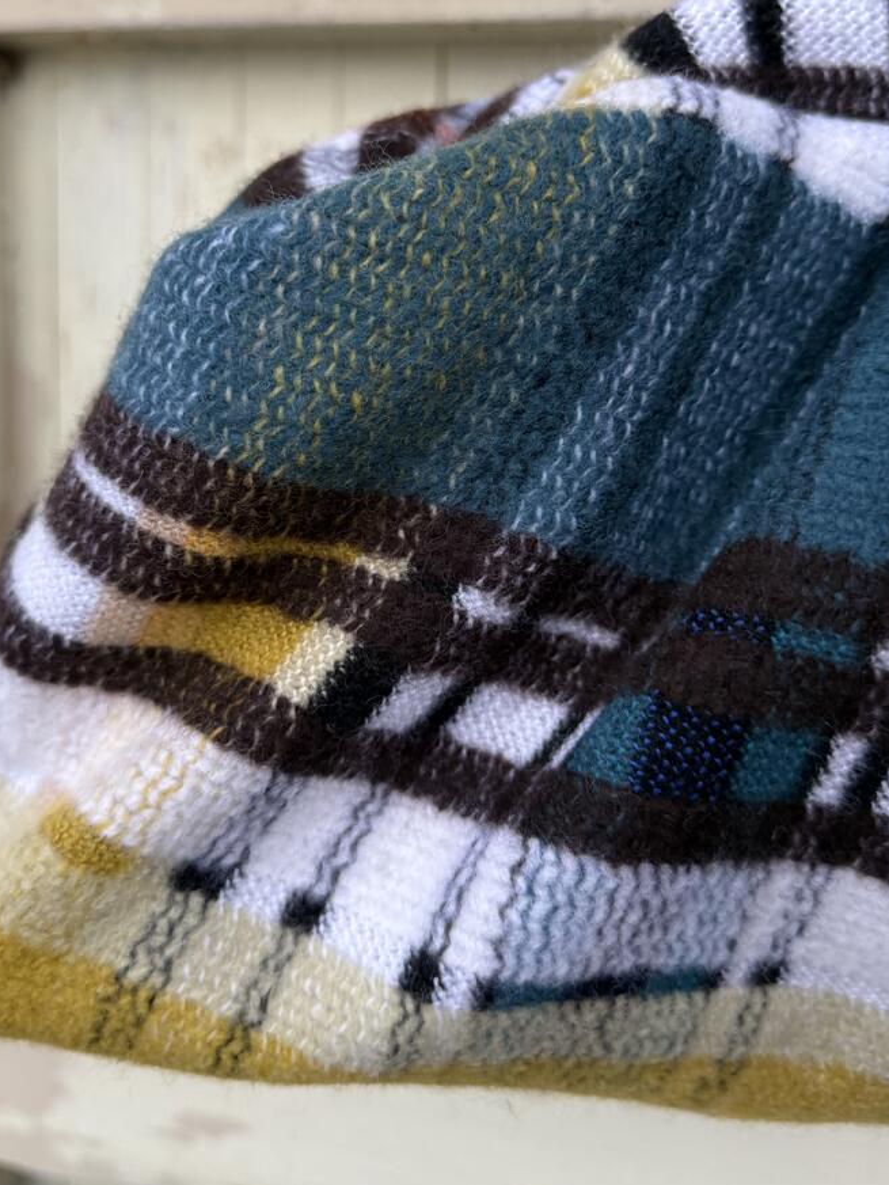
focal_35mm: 33
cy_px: 434
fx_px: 1130
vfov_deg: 54.6
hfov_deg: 42.9
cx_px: 403
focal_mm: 6.76
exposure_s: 1/90
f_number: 1.78
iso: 200
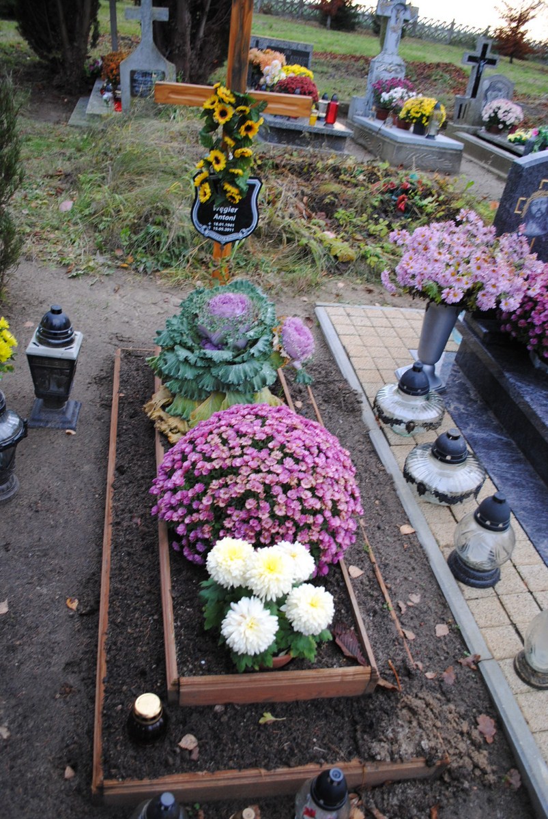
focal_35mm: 27
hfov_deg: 48.0
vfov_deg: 67.3
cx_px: 274
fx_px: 615
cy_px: 410
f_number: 3.5
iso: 200
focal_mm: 18
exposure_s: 1/50
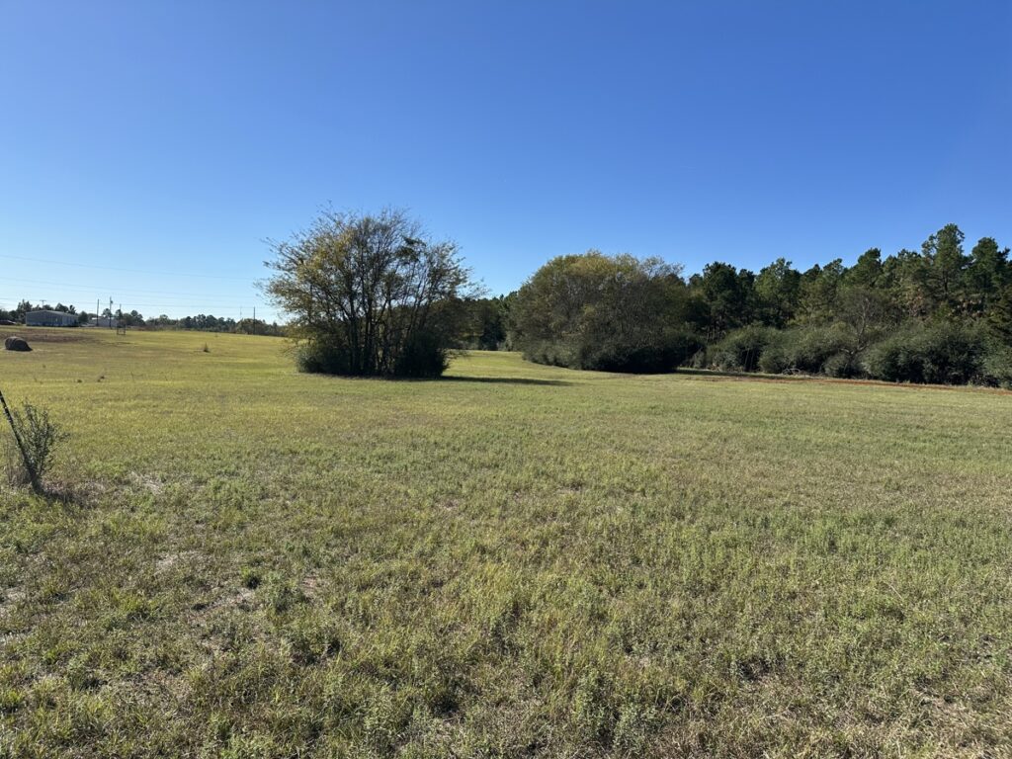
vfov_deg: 56.8
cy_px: 380
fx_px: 702
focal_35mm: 24
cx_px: 506
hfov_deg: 71.6
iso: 80
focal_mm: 6.86
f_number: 1.78
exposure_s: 1/4348
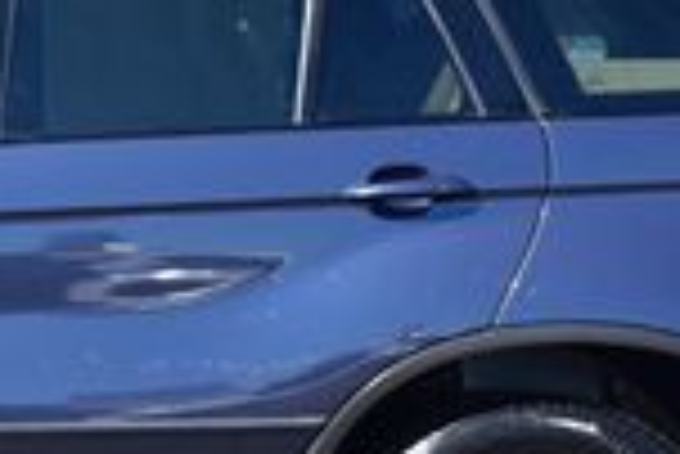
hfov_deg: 9.2
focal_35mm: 216
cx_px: -365
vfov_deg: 6.4
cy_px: 346
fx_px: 4084
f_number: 10
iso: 400
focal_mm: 34
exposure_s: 1/320
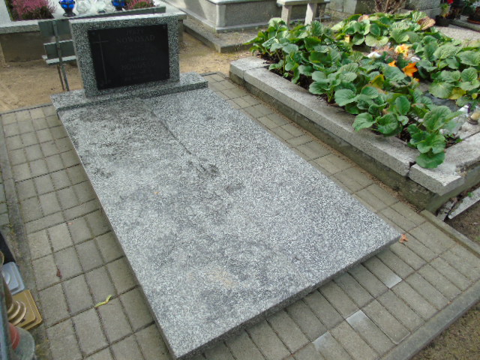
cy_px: 180
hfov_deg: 69.4
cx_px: 240
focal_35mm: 25
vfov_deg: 54.9
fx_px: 347
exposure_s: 1/125
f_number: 3.4
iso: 80
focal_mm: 4.4
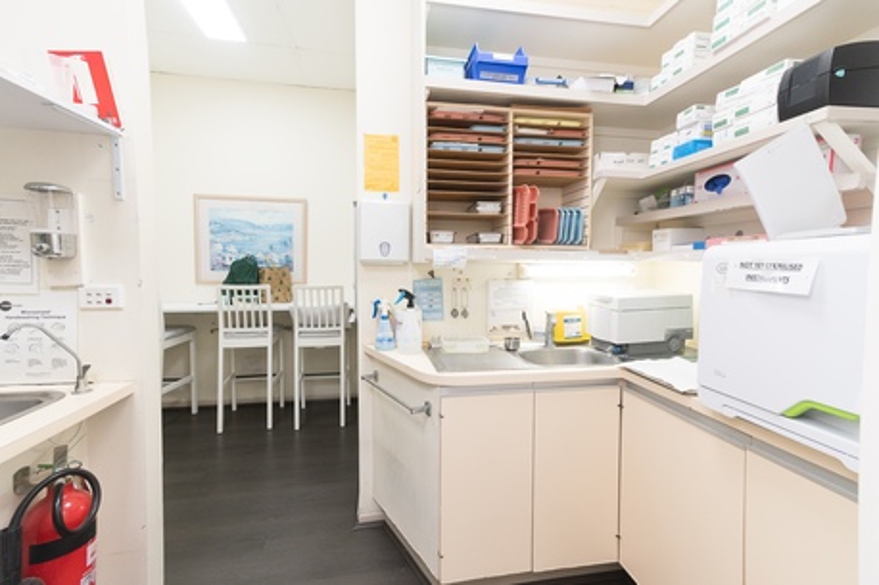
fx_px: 366
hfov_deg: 100.4
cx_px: 440
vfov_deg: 77.3
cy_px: 292
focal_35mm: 15
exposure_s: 1/50
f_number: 8
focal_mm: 10
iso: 1000
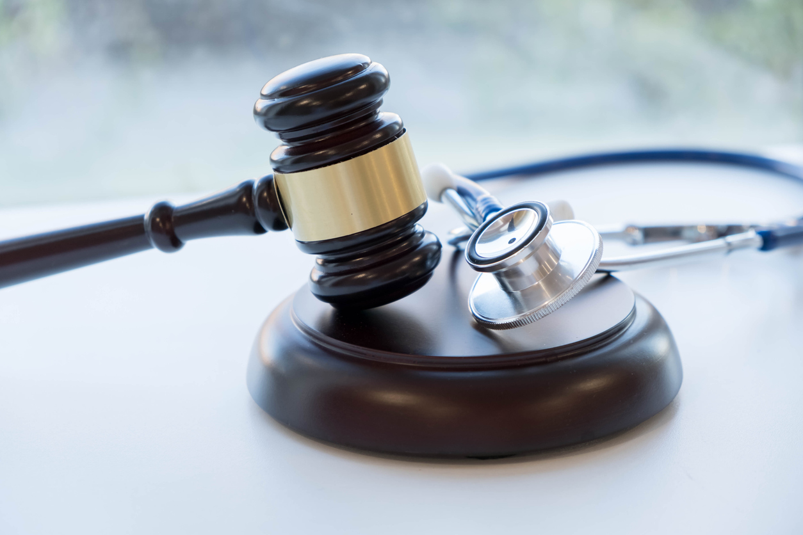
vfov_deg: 16.5
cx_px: 402
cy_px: 268
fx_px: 1851
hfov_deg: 24.5
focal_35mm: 83
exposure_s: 1/60
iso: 640
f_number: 4
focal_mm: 55
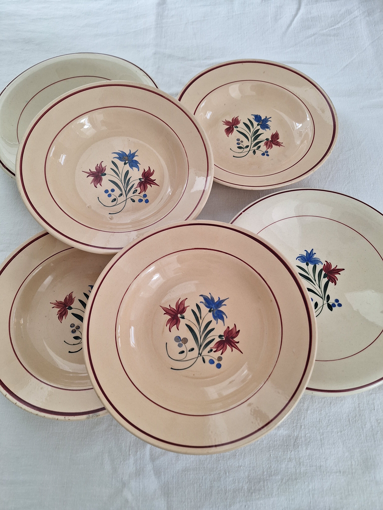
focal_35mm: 23
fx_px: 339
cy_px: 255
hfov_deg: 58.9
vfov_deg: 73.9
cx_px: 192
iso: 64
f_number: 1.8
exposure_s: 1/100
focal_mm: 5.54
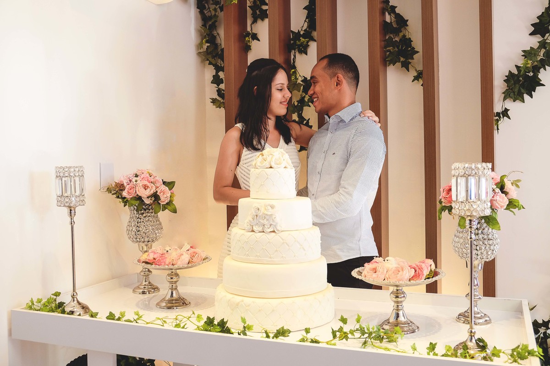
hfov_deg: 53.1
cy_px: 183
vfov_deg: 36.9
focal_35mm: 36
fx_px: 550
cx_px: 275
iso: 800
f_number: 4
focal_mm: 24.3
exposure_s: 1/100
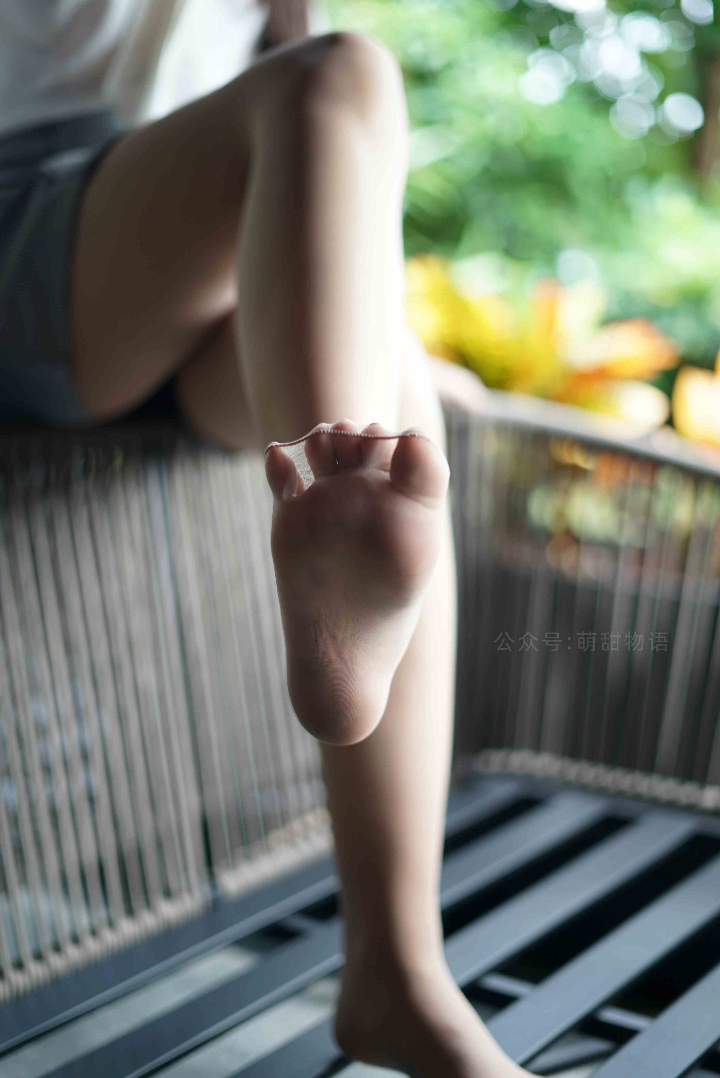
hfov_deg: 27.0
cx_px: 360
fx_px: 1498
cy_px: 539
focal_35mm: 50
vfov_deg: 39.6
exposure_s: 1/400
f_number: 1.8
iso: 400
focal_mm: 50
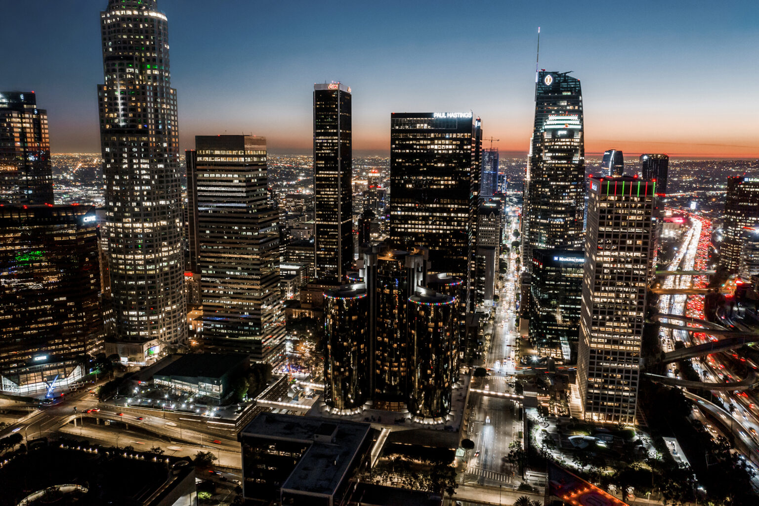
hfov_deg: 65.5
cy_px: 253
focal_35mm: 28
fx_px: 590
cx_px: 380
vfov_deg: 46.4
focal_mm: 10.26
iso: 400
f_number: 4.5
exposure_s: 1/3
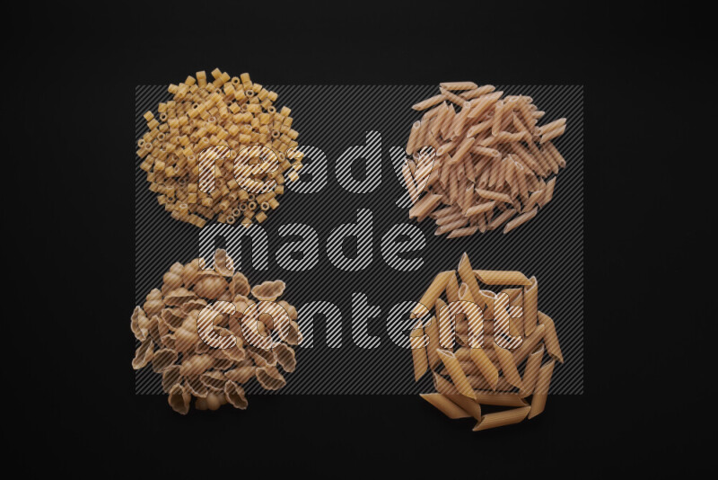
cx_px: 359
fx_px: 998
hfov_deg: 39.6
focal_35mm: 50
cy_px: 240
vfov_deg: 27.0
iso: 100
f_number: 8
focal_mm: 50
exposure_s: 1/100
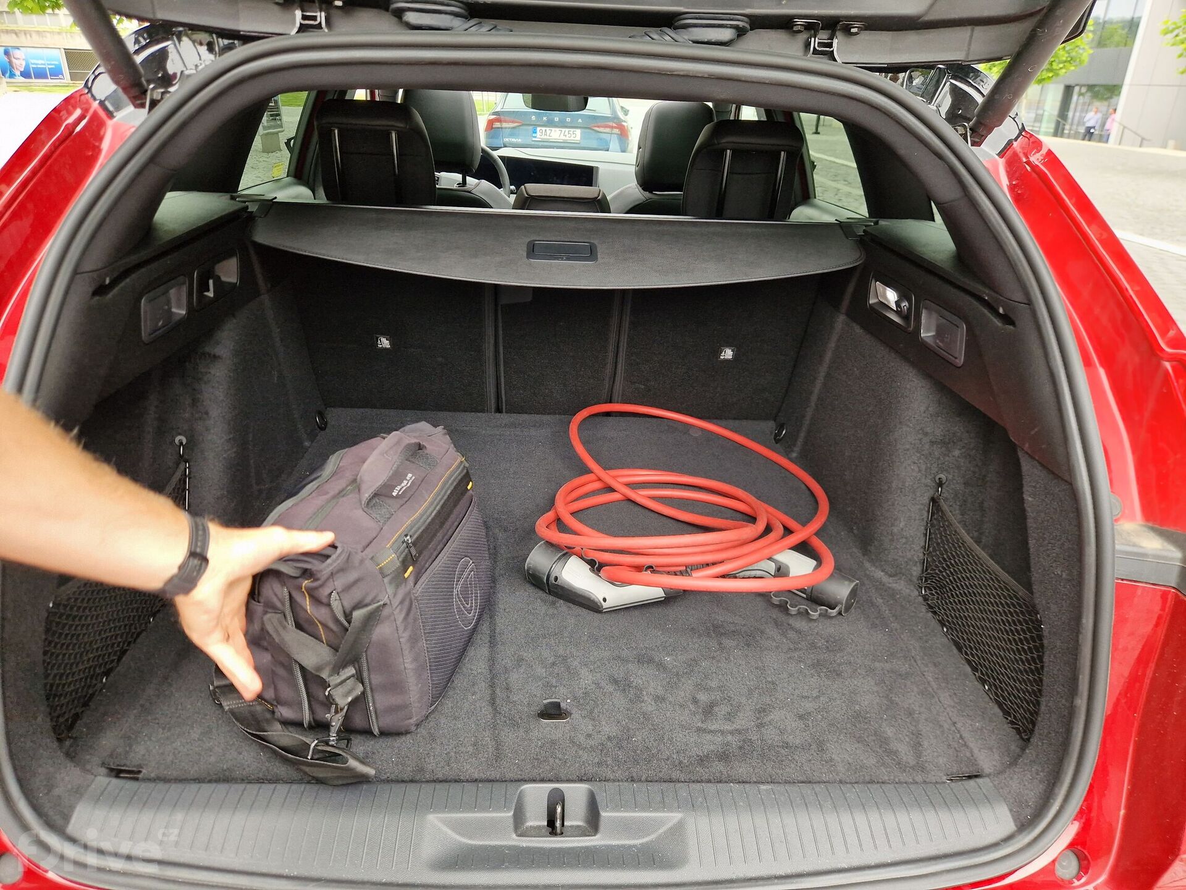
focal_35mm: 23
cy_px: 445
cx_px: 593
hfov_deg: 73.9
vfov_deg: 58.9
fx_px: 788
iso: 64
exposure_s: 1/180
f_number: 1.8
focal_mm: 5.4
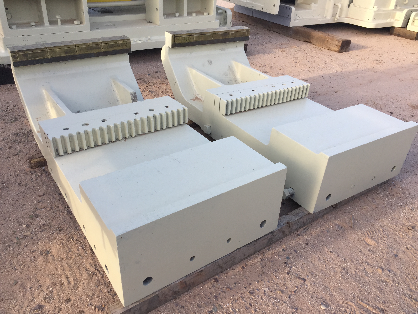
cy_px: 157
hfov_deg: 61.7
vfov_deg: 48.2
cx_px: 209
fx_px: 350
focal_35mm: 29
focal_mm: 4.15
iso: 32
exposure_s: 1/370
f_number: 2.2
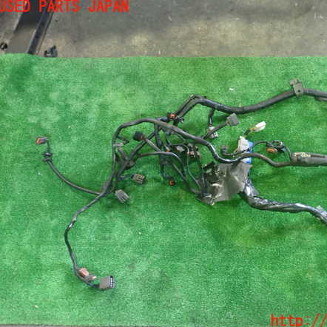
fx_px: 385
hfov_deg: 45.4
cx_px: 216
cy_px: 164
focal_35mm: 36
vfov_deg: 46.0
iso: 640
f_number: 2.3
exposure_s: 1/30
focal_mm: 5.4
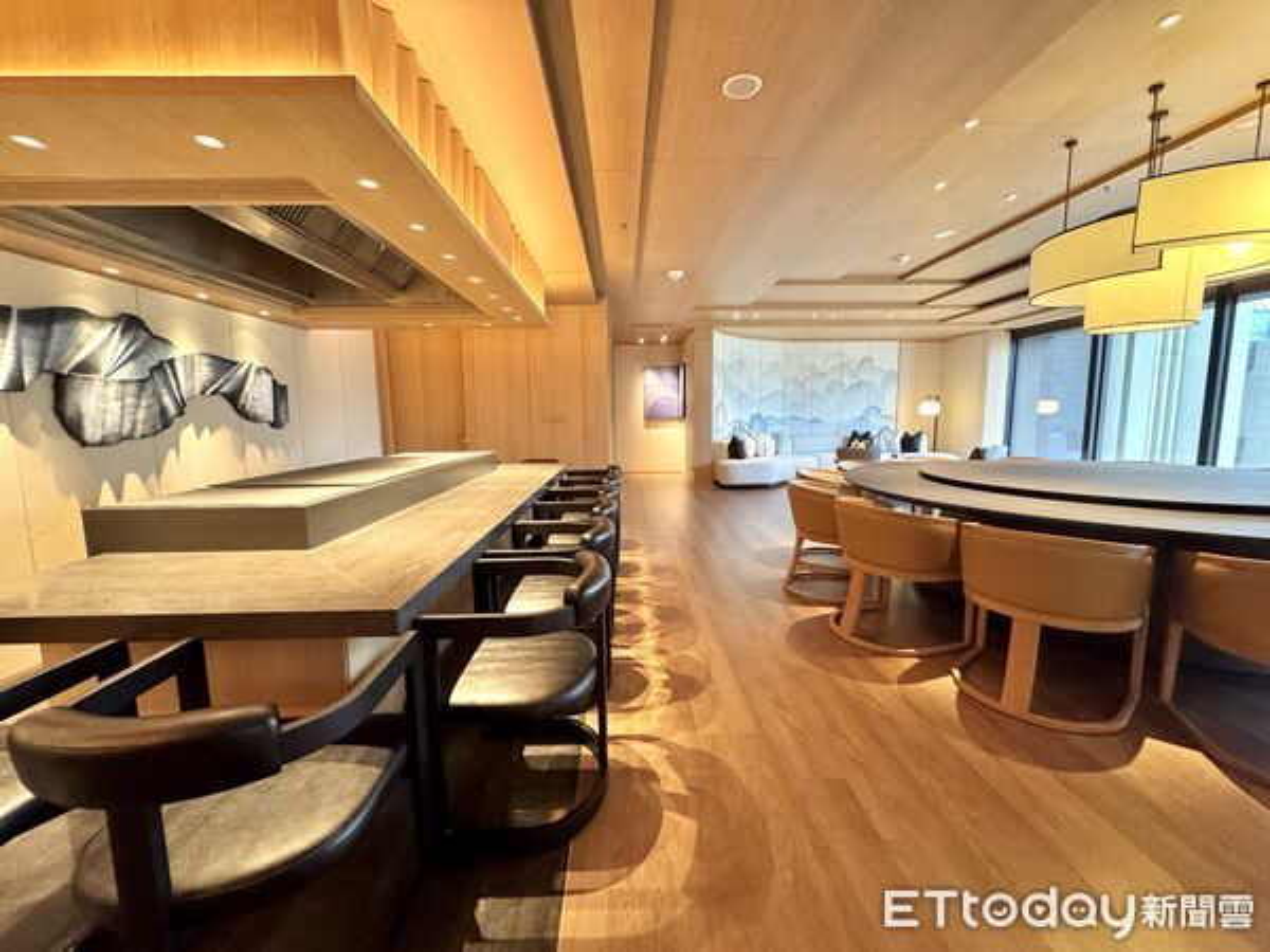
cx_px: 635
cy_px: 476
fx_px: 514
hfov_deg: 102.1
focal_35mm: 14
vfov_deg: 85.7
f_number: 2.2
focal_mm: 2.22
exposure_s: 1/60
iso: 800
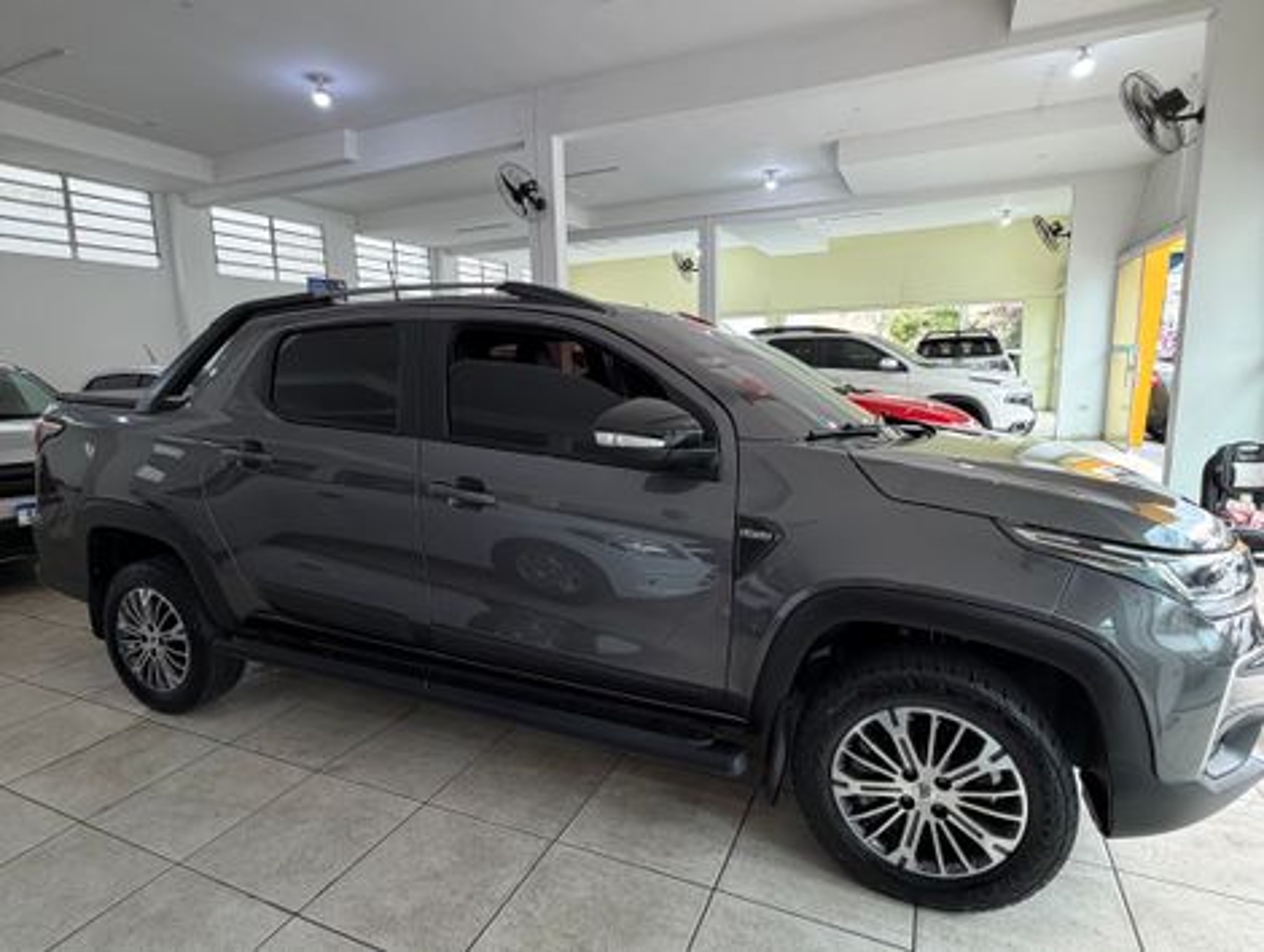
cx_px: 632
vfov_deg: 85.8
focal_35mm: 14
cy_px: 476
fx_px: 512
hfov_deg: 102.0
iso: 200
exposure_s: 1/121
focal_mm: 2.22
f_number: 2.2
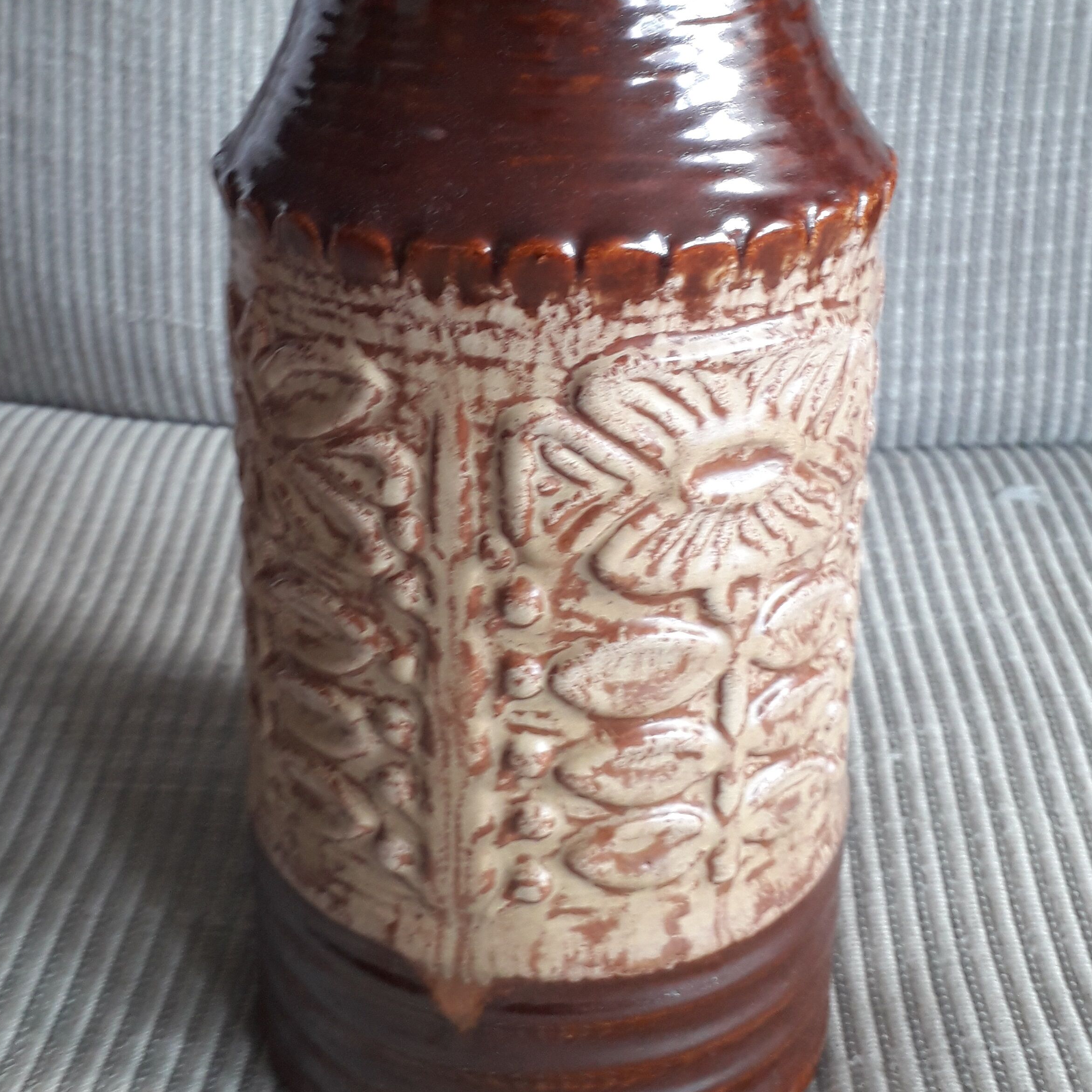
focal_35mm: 42
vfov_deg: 39.5
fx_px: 1499
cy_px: 348
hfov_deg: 40.0
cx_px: 527
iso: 50
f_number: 1.9
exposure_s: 1/50
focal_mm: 3.6
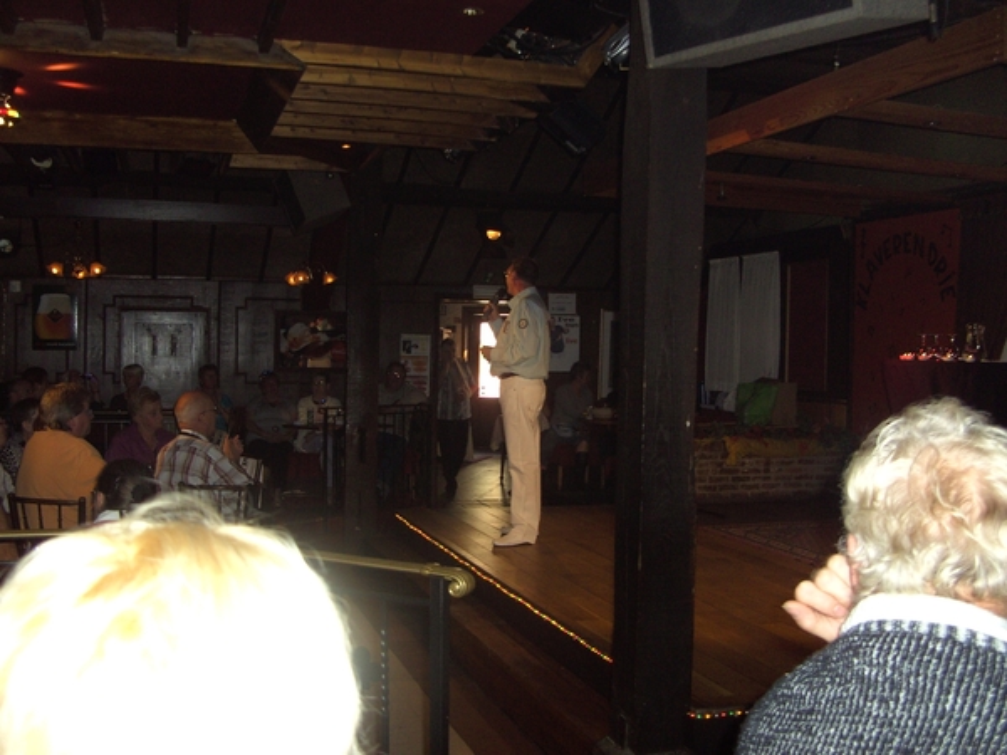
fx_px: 1076
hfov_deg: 50.1
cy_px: 378
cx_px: 504
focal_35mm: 37
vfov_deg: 38.7
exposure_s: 1/50
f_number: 2.8
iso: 100
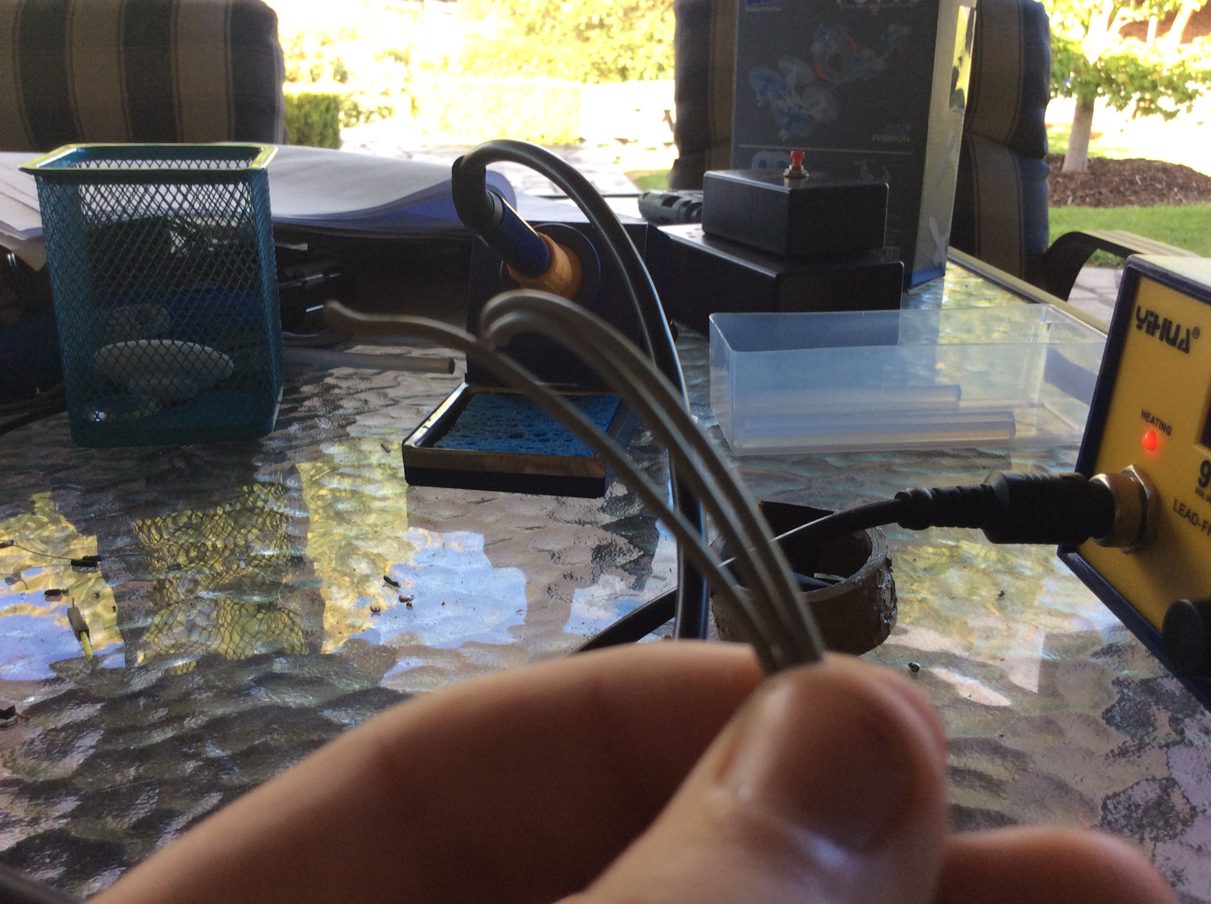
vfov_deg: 44.1
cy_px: 452
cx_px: 606
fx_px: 1118
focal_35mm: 32
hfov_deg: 56.9
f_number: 2.4
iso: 32
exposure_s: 1/104
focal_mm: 3.3
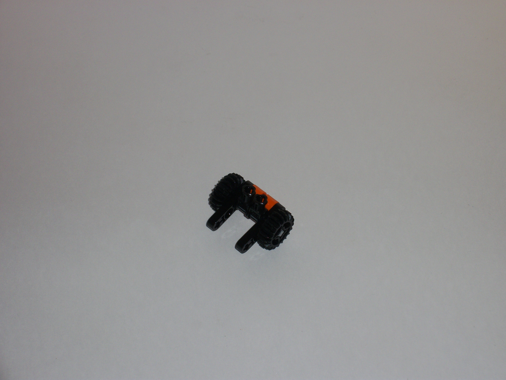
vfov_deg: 14.1
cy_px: 190
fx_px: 1535
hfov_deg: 18.7
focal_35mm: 105
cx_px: 253
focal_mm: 18.8
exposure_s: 1/60
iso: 80
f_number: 5.7
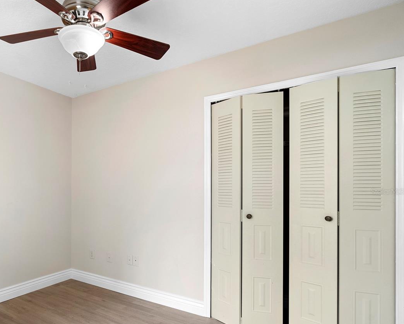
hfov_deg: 67.5
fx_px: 275
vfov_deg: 60.5
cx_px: 96
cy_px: 191
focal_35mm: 23
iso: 800
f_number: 8
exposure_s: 1/13
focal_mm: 16
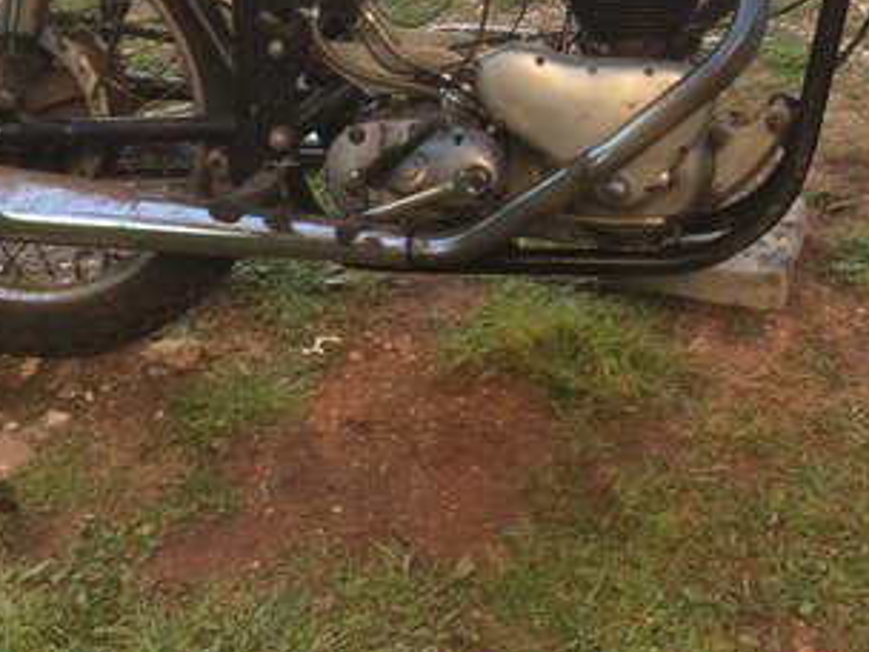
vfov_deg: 23.3
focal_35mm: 61
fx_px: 1531
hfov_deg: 31.3
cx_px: 620
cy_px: 54
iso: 32
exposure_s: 1/134
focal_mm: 4.15
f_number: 2.2
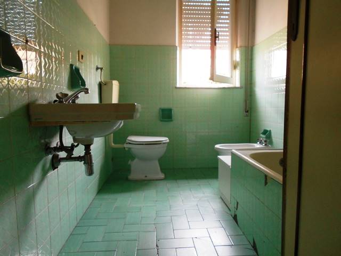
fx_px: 256
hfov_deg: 67.3
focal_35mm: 26
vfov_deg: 53.1
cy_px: 128
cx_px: 170
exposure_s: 1/30
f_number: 3.2
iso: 250
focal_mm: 4.6
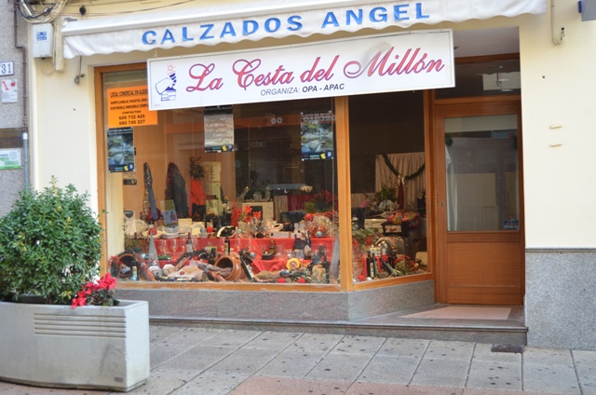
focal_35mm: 45
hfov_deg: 43.7
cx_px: 298
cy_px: 198
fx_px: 744
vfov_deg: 29.7
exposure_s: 1/80
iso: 400
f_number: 4.5
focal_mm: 30
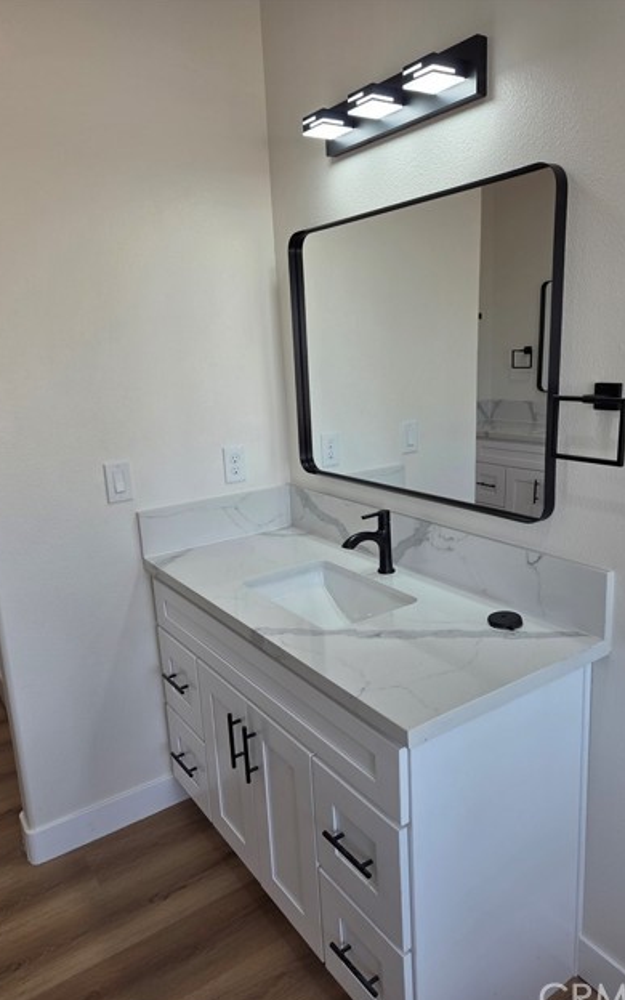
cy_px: 508
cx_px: 335
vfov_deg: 72.5
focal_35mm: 25
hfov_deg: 49.2
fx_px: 681
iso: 40
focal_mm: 5.4
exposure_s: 1/120
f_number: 1.8
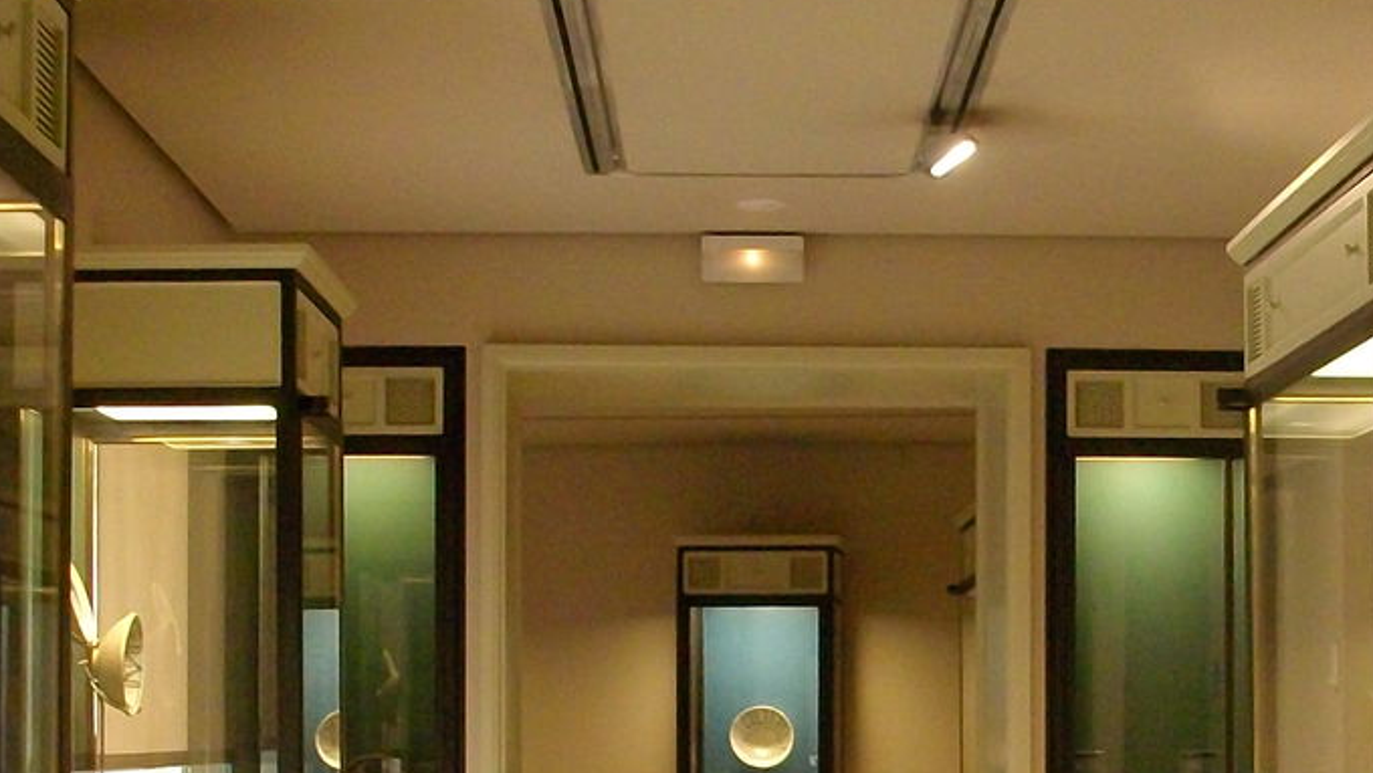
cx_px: 931
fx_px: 2986
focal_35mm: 82
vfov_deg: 14.5
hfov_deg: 25.7
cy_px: 761
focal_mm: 5.7
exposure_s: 1/15
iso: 287
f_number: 2.9
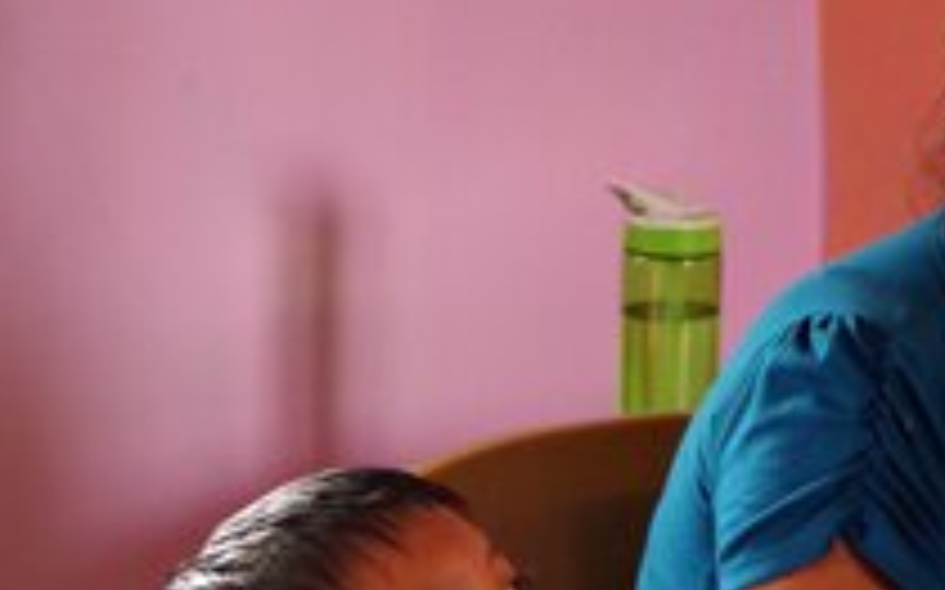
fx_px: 6281
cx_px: 860
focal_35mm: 244
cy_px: 396
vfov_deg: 5.4
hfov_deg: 8.6
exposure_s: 1/125
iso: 1600
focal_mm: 68
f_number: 4.5
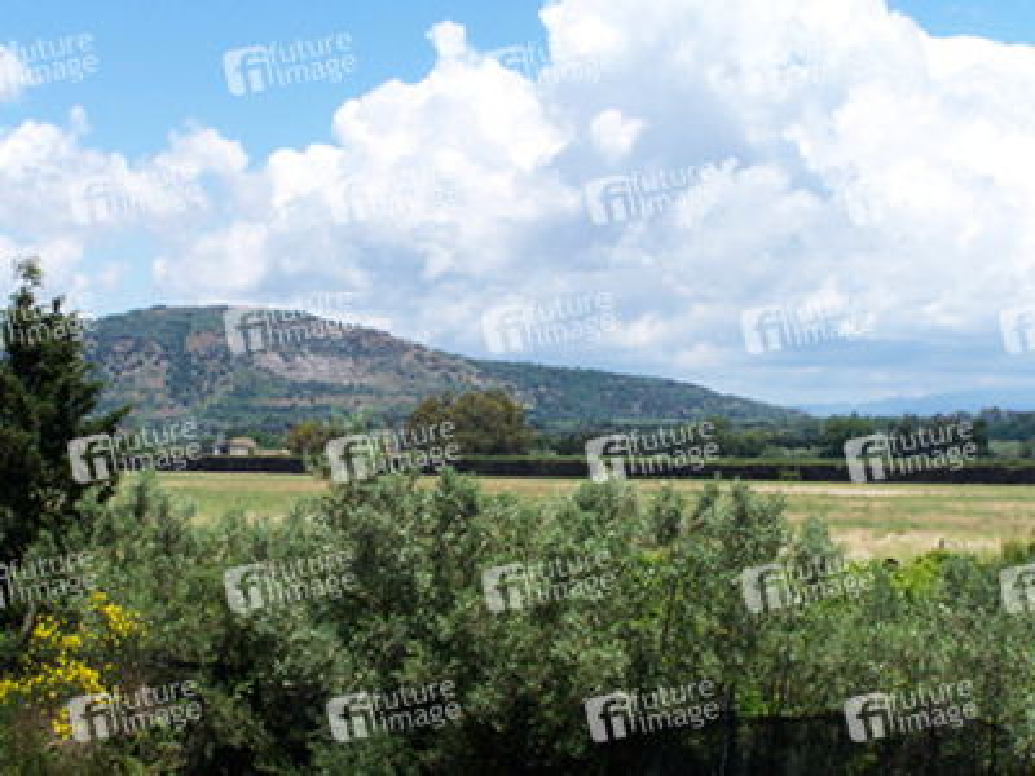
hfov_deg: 26.0
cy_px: 388
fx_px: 2242
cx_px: 518
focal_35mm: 75
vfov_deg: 19.6
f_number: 6.3
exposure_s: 1/640
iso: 200
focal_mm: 12.4
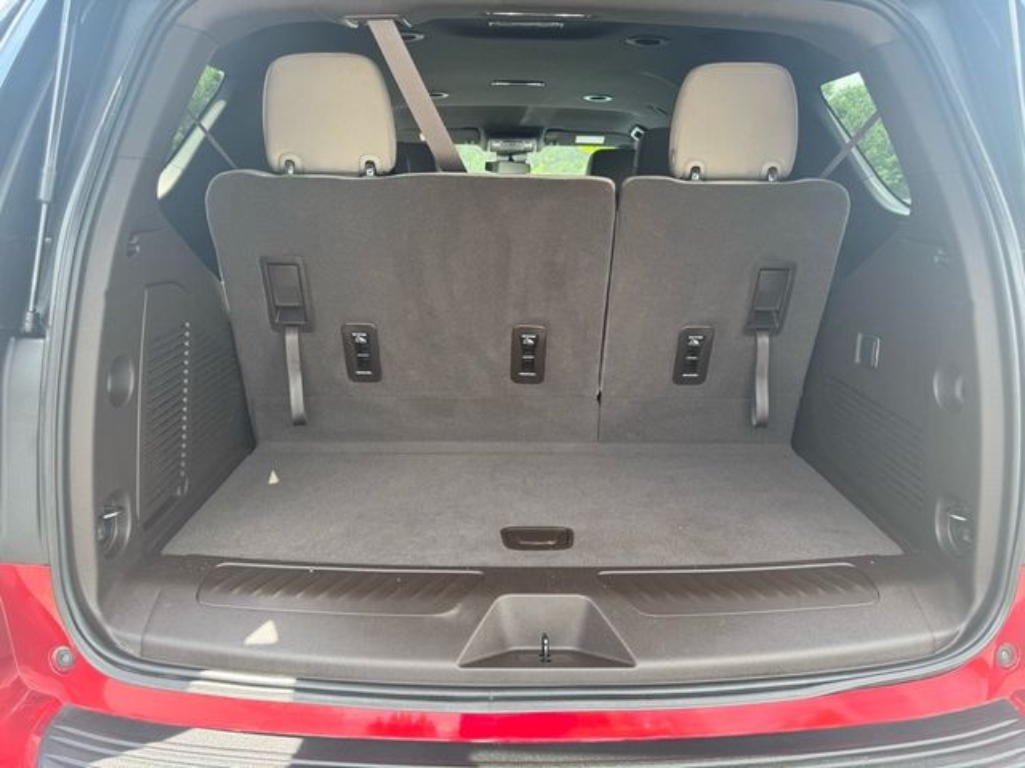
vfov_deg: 56.8
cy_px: 384
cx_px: 512
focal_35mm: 24
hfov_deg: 71.6
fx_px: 711
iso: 80
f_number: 1.78
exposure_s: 1/232
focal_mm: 6.76
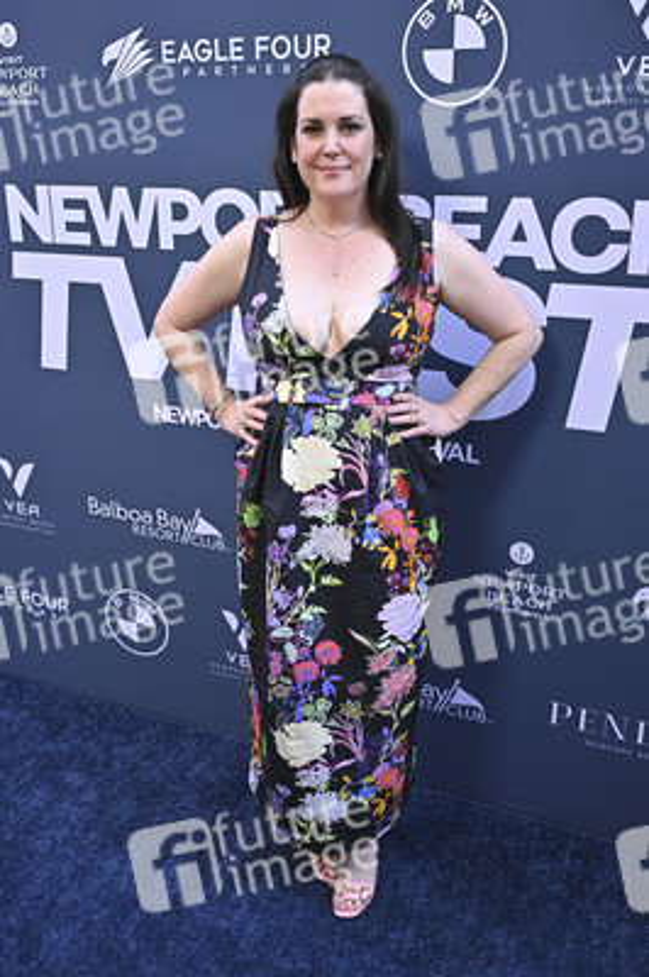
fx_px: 907
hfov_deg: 39.4
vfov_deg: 56.5
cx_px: 324
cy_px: 488
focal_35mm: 34
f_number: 6.3
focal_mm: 33.5
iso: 1000
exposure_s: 1/320
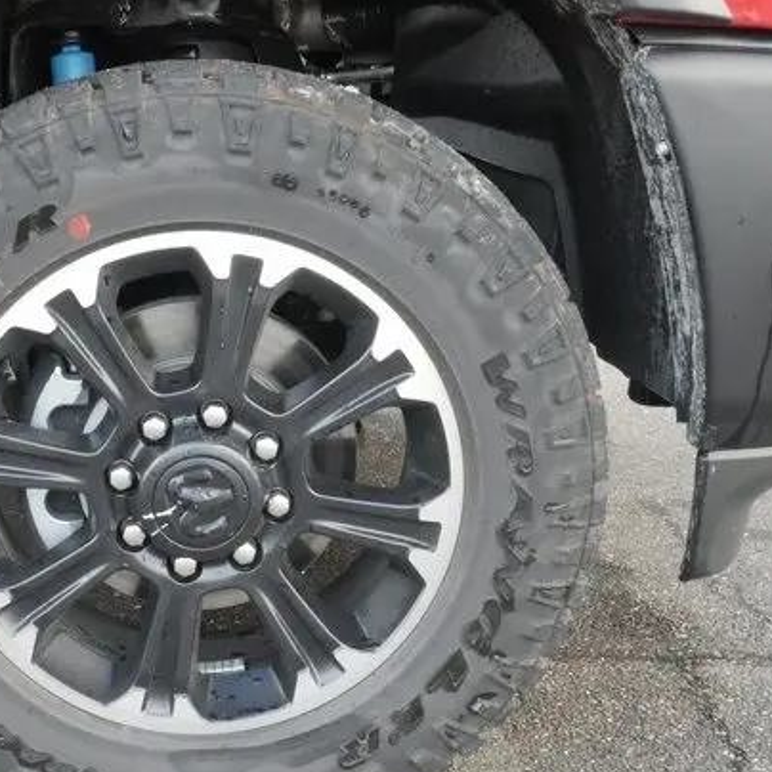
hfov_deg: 30.0
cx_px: 187
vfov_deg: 30.5
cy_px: 427
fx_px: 1413
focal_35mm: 56
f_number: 20
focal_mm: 20
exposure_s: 1/60
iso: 3200
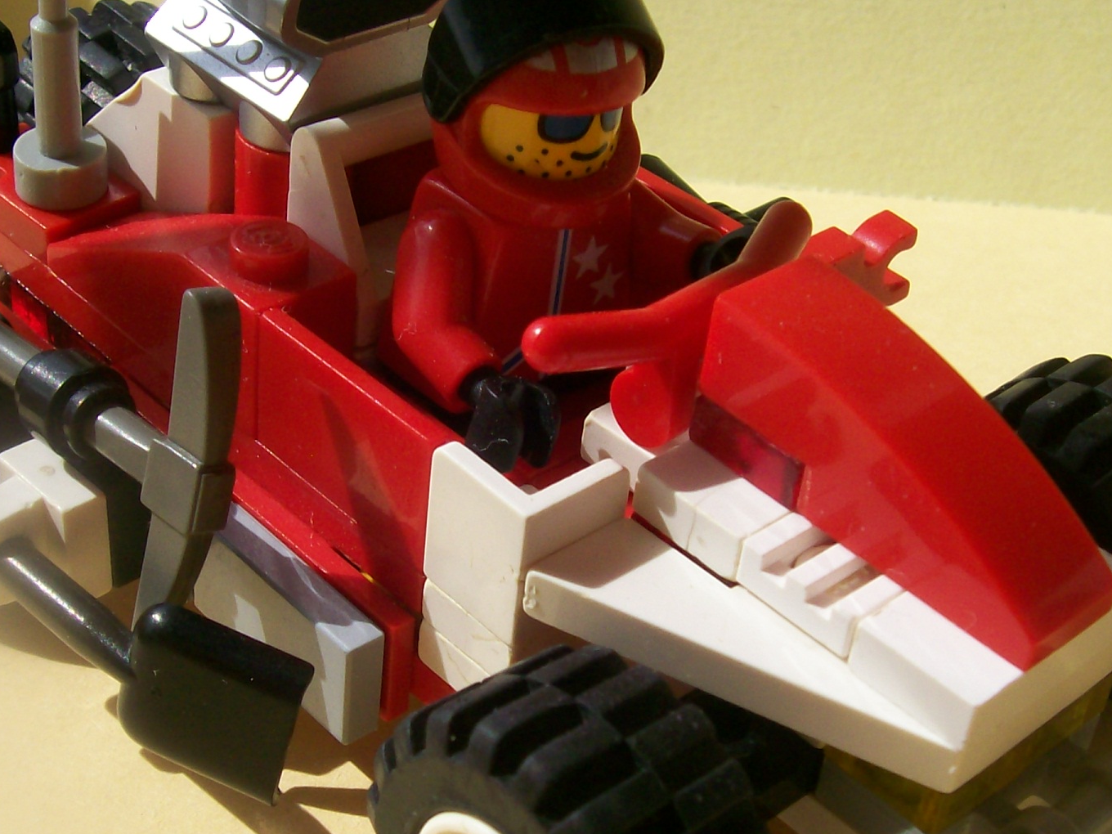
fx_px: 1960
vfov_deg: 24.0
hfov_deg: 31.7
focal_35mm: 61
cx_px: 527
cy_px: 484
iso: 80
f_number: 4.8
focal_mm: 6
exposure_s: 1/348
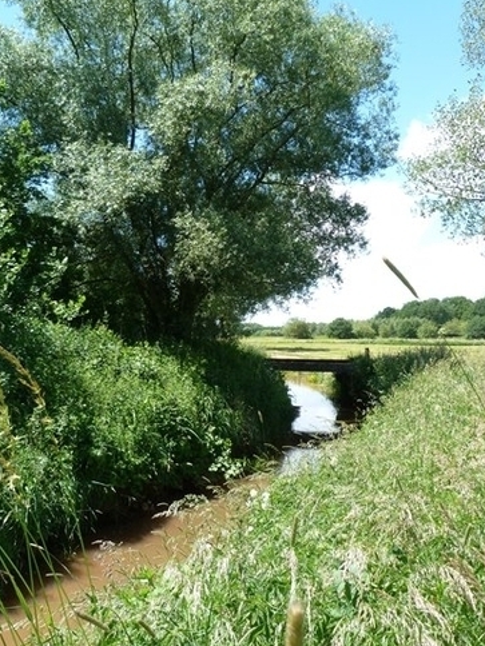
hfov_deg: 45.4
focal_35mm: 31
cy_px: 286
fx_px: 579
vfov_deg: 58.2
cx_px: 231
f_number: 4
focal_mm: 4.5
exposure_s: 1/200
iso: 80
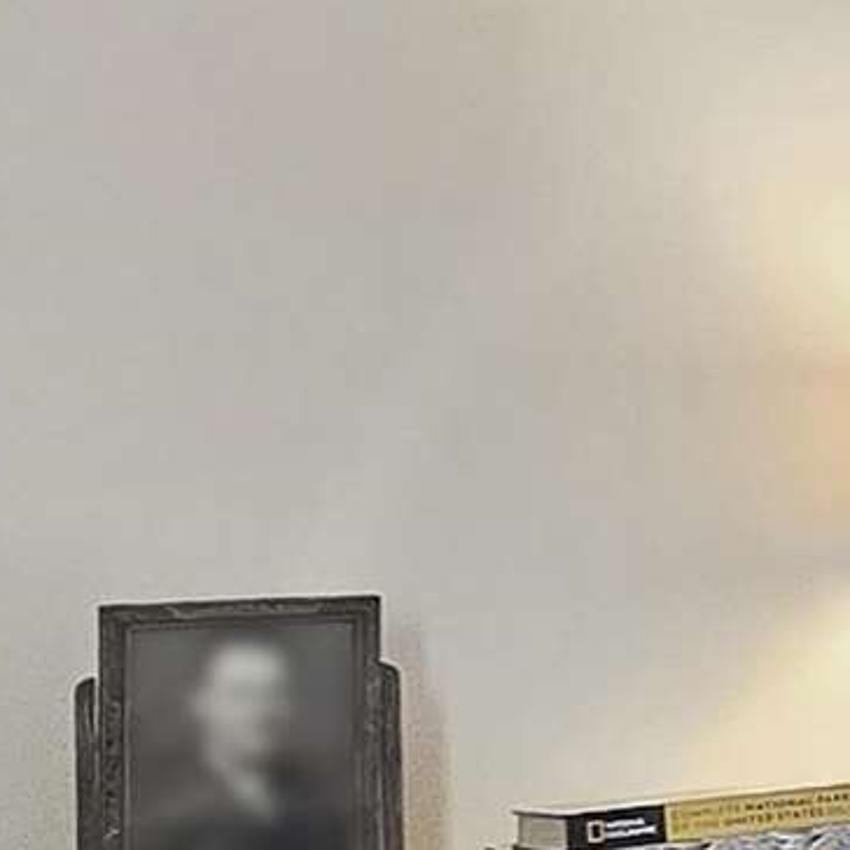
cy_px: 1266
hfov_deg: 14.0
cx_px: 1877
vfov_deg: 16.4
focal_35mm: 97
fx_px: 2695
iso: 160
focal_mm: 2.2
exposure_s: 1/60
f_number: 2.2
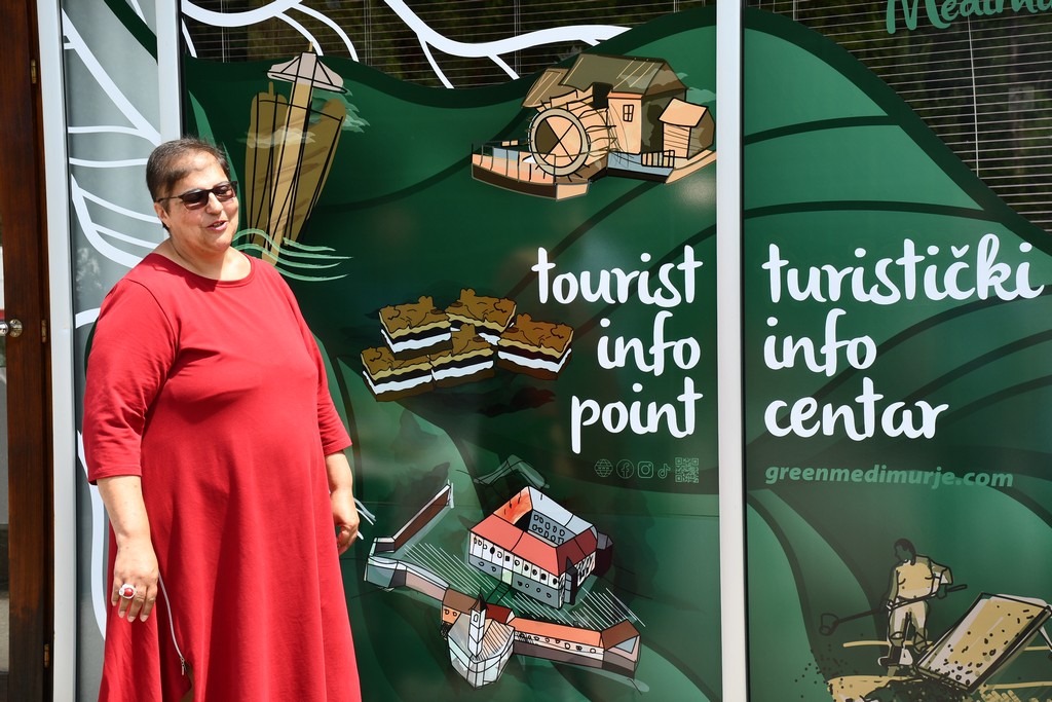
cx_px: 526
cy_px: 351
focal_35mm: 72
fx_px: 2104
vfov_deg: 18.9
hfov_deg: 28.1
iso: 200
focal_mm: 48
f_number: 7.1
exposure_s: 1/250
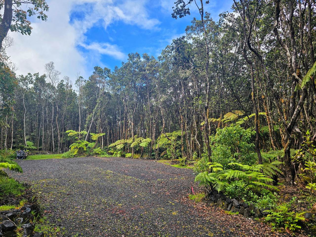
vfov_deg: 58.9
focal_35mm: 23
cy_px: 118
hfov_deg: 73.9
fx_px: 210
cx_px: 158
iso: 10
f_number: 1.7
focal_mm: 6.3
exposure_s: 1/188
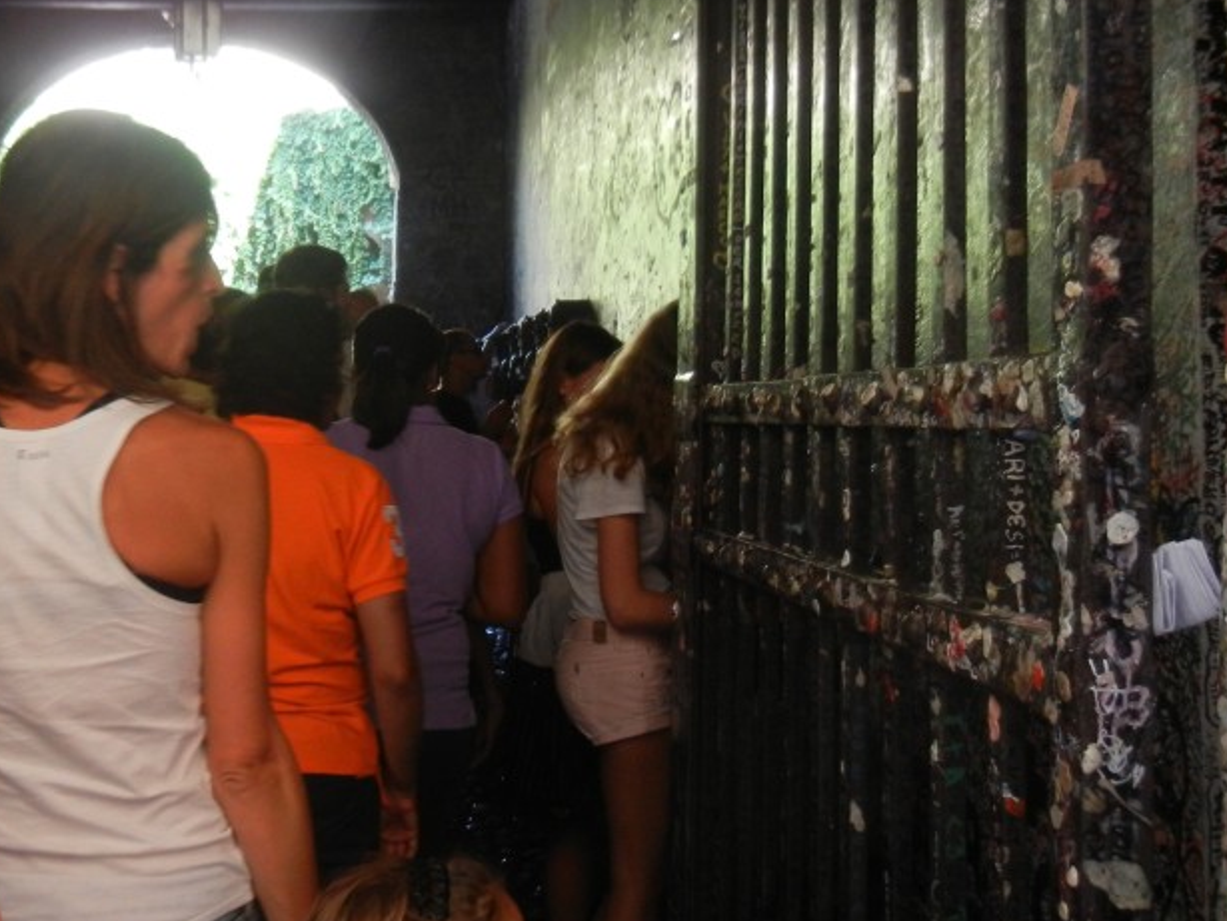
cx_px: 294
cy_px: 384
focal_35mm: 50
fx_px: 1773
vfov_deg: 29.1
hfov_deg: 37.2
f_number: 3.5
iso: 400
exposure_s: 1/42.2
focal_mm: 5.4
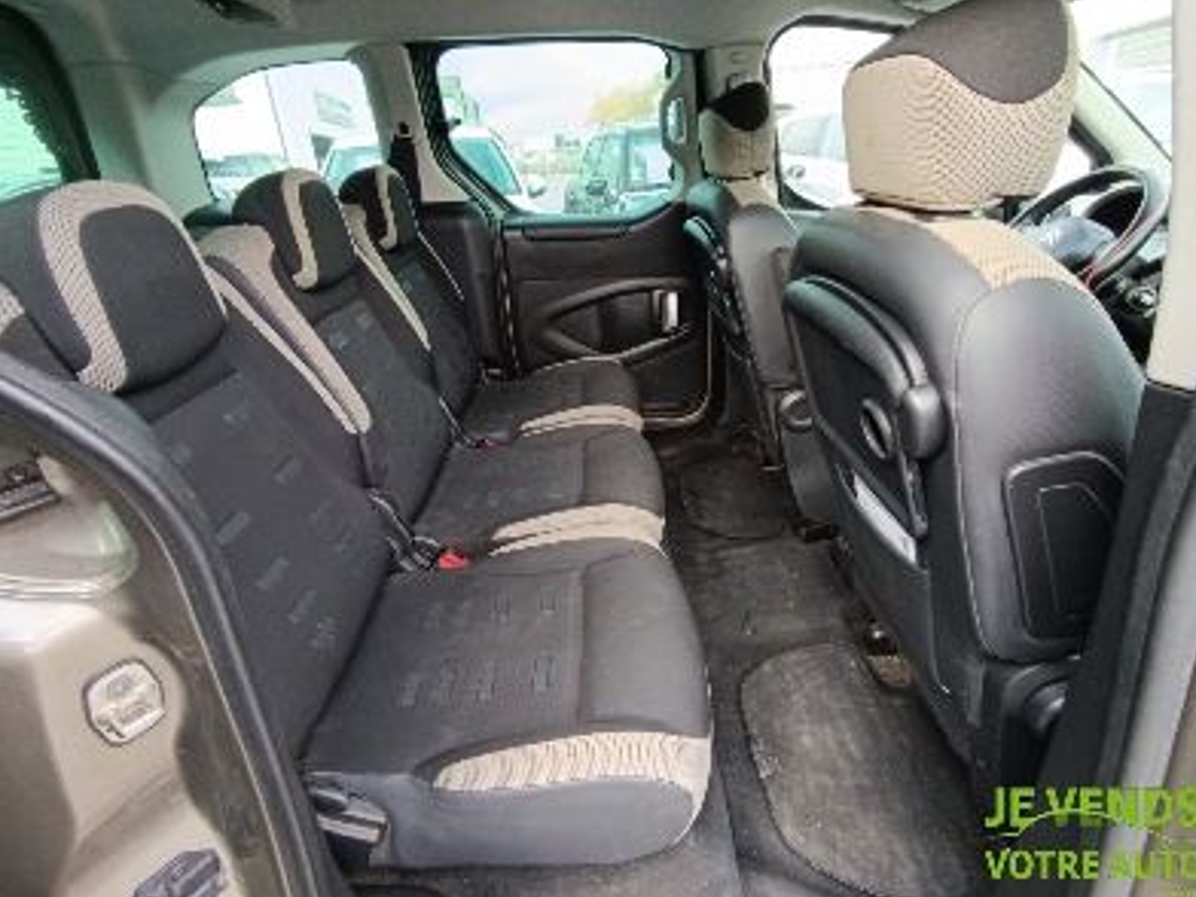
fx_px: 587
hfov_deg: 91.0
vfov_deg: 74.7
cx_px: 586
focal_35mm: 17
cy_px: 427
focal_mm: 1.65
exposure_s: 1/100
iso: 160
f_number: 2.2
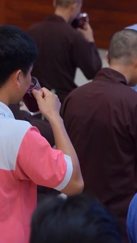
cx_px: 35
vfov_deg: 12.6
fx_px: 1104
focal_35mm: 171
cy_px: 88
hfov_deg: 7.1
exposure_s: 1/100
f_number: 5
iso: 1250
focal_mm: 120
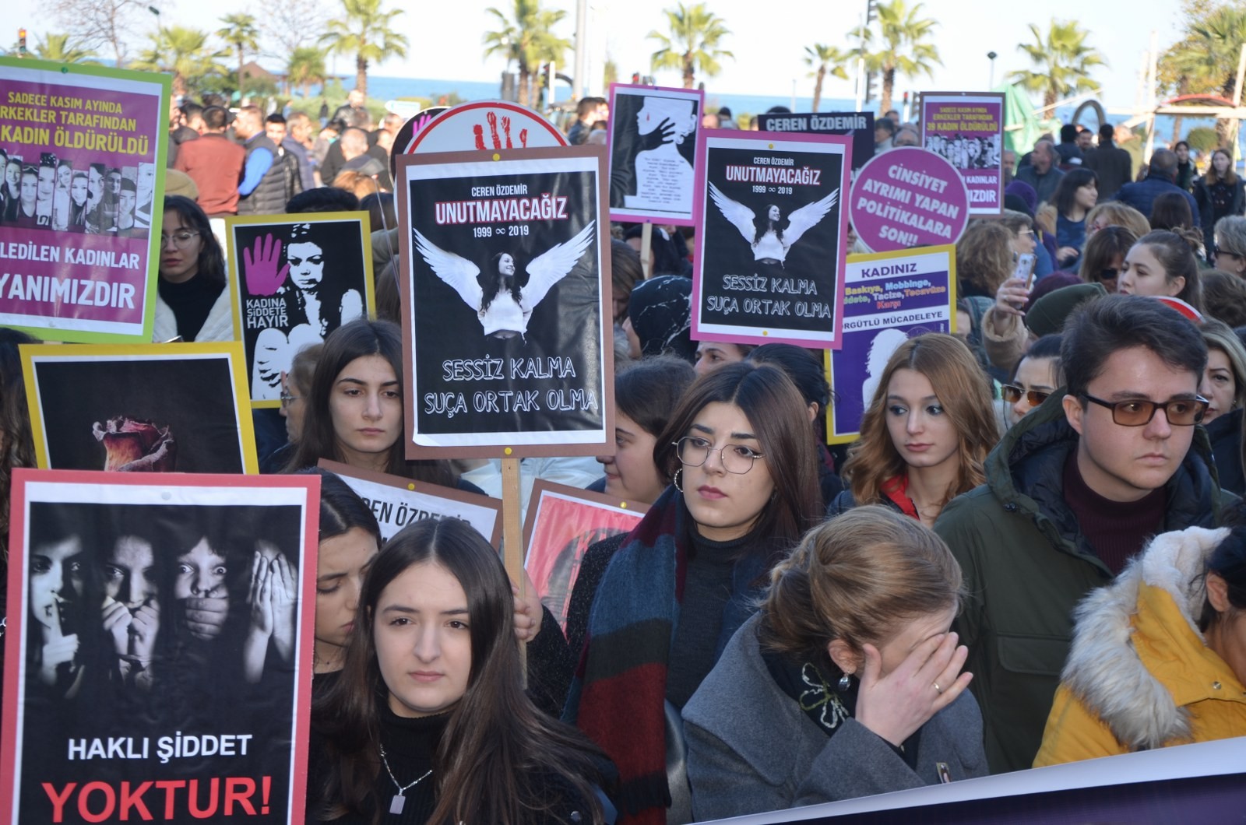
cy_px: 412
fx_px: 2176
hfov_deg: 32.0
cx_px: 623
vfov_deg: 21.5
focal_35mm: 63
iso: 100
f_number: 4.8
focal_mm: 42
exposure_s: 1/160
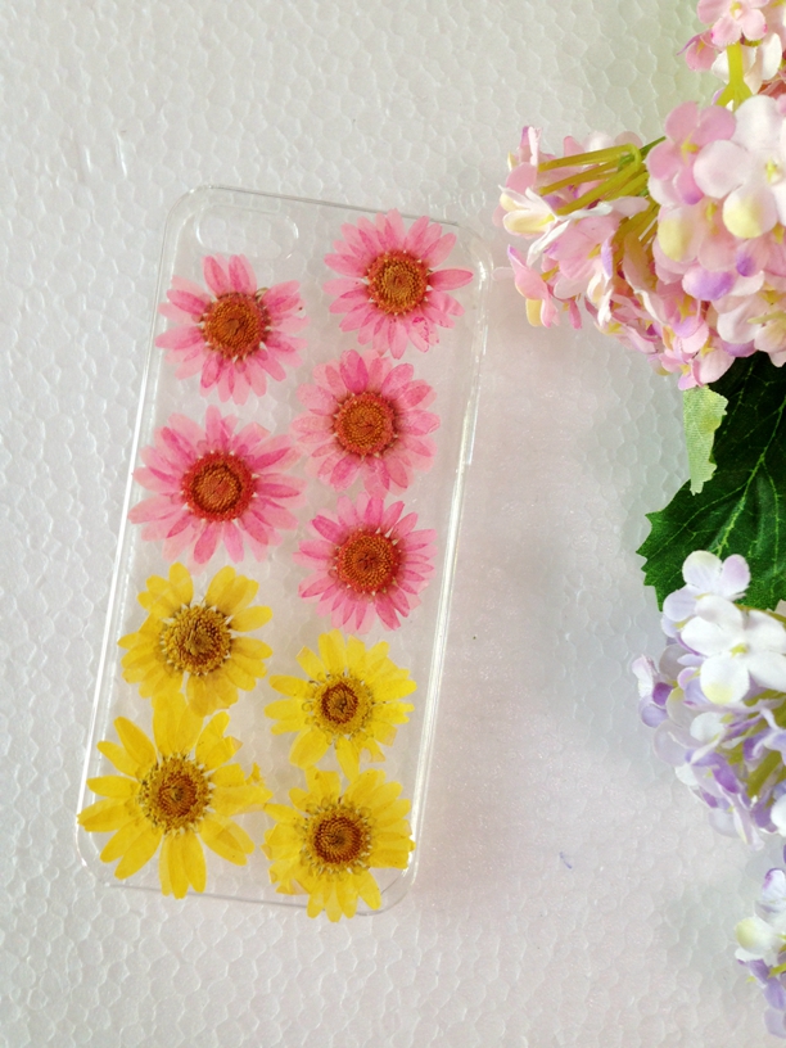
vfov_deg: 55.4
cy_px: 524
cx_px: 393
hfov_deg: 42.9
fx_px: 999
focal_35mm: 33
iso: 80
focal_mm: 4.12
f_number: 2.4
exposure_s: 1/20
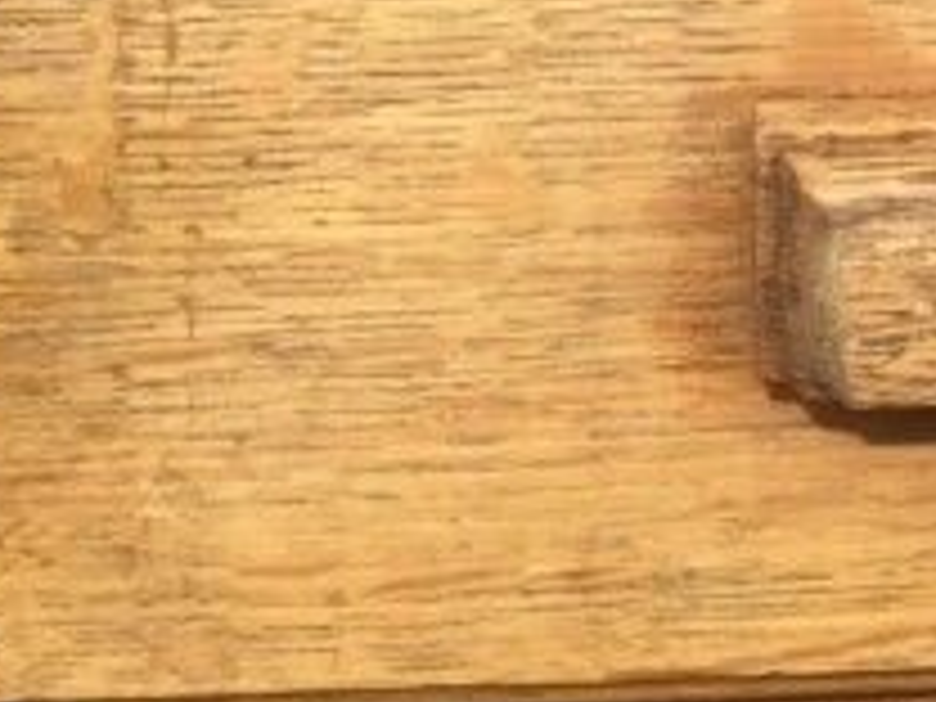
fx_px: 3218
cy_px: -400
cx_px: 1372
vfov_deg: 11.8
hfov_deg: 15.4
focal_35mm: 119
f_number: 2.4
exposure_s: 1/622
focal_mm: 3.3
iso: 25
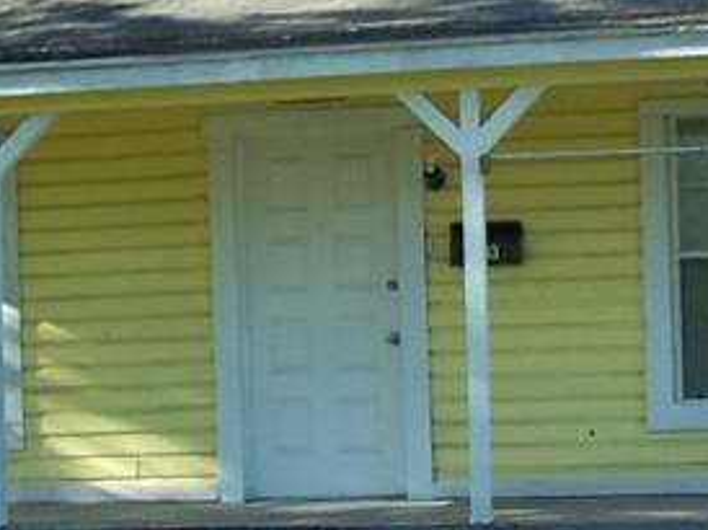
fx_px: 2677
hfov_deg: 15.0
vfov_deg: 11.3
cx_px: 556
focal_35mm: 131
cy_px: 160
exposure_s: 1/250
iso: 80
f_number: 2.8
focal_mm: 6
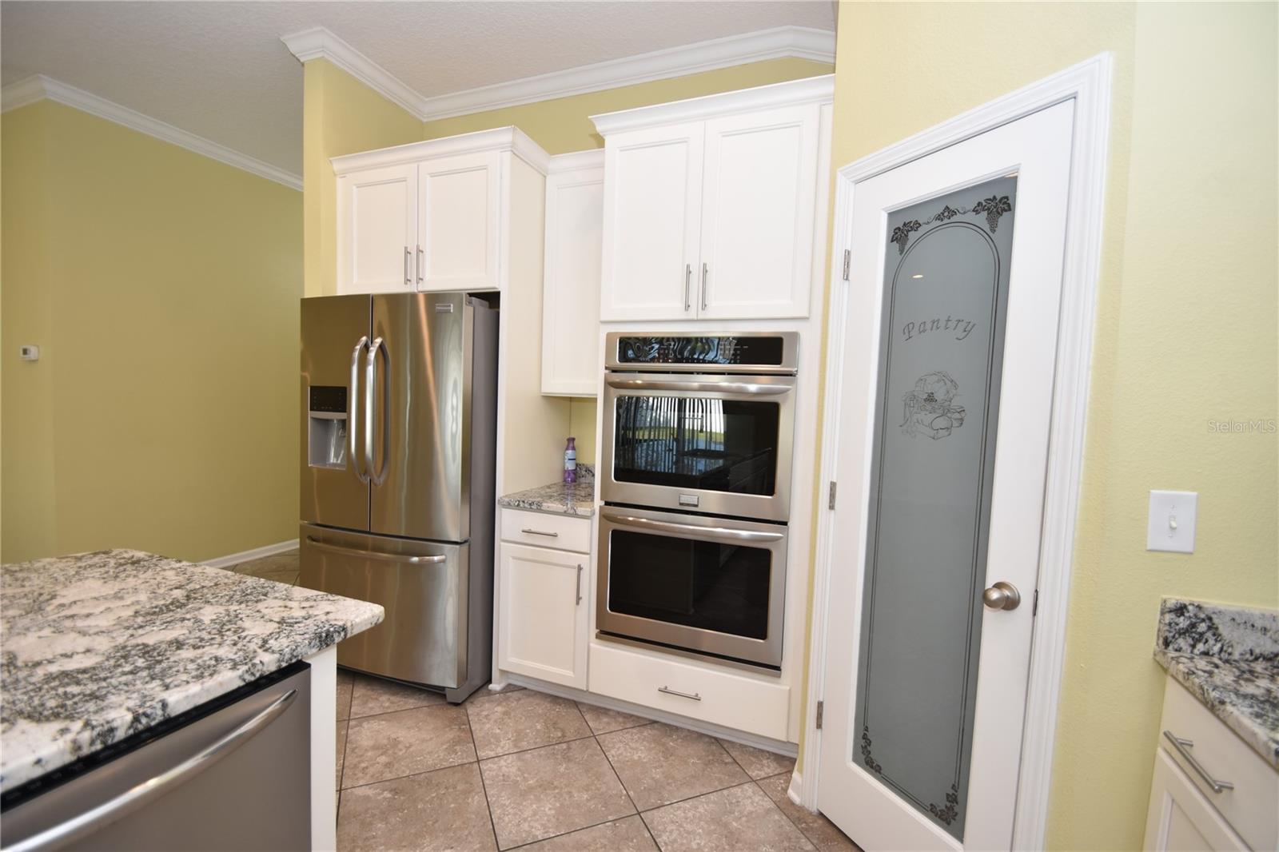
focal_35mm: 15
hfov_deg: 100.4
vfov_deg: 77.3
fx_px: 533
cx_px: 640
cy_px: 426
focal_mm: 10
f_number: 4
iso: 200
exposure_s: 1/60
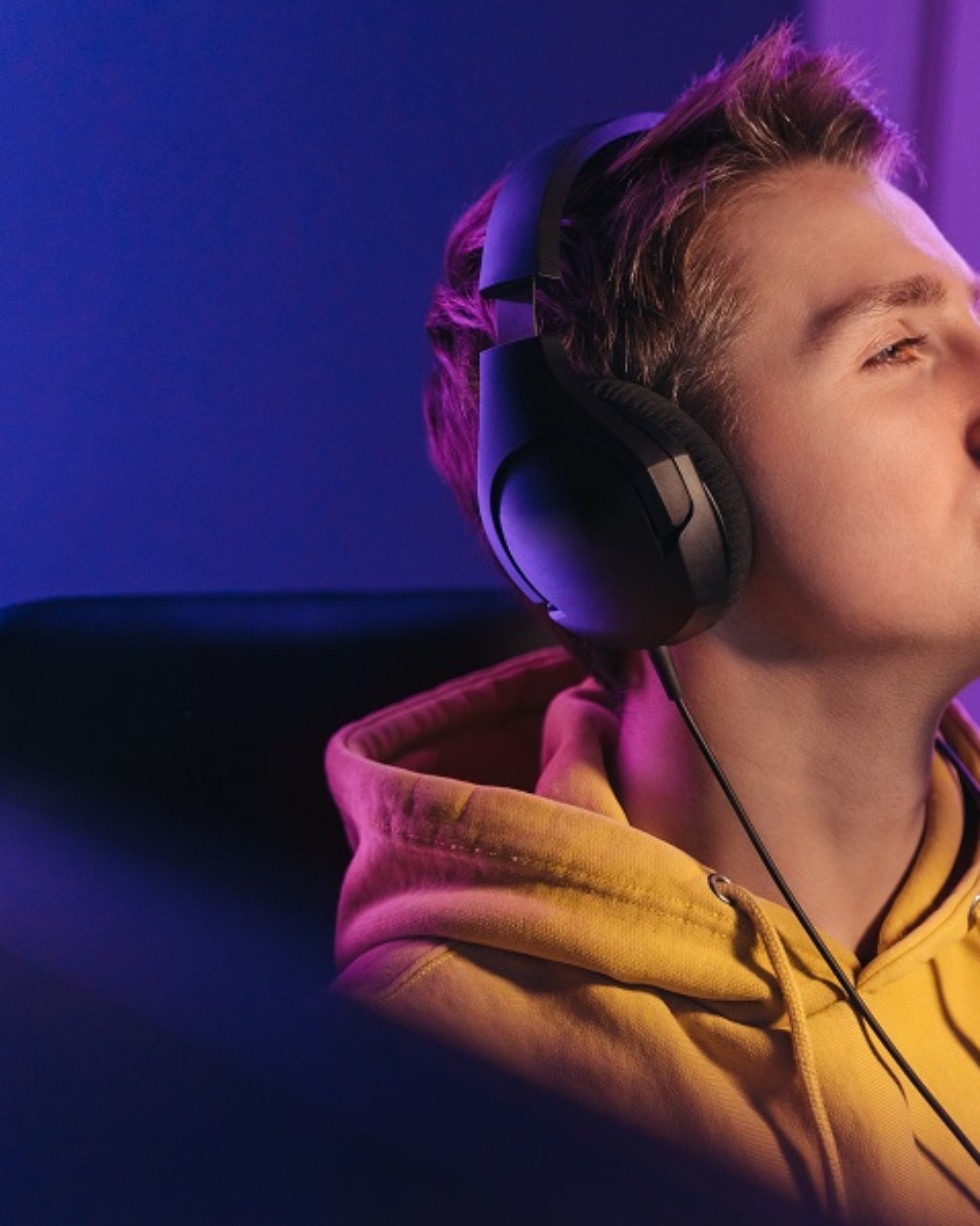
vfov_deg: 21.5
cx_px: 816
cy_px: 613
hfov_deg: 17.1
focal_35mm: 89
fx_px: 3228
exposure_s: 1/160
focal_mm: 63
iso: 800
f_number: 2.8
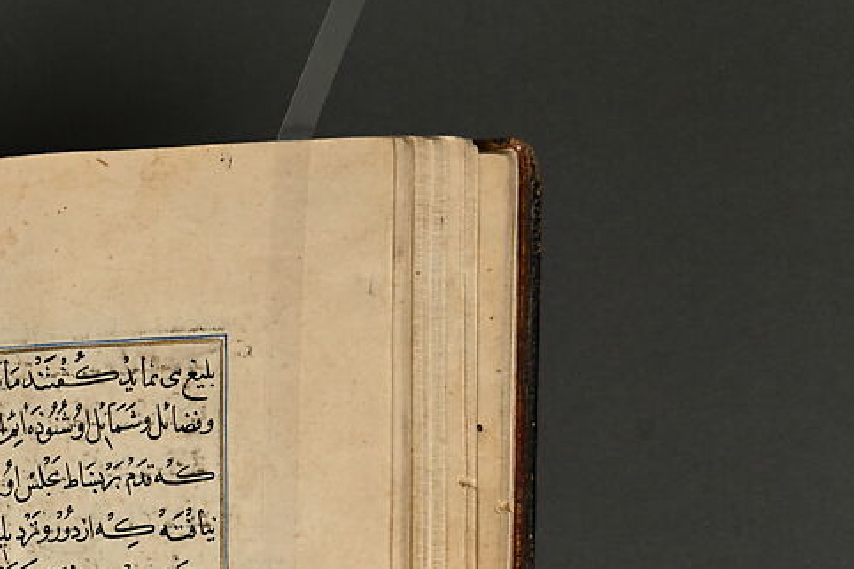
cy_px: 684
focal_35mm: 142
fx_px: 3367
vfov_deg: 9.5
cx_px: -145
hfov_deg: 14.1
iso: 250
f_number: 13
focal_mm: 57
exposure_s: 1/30
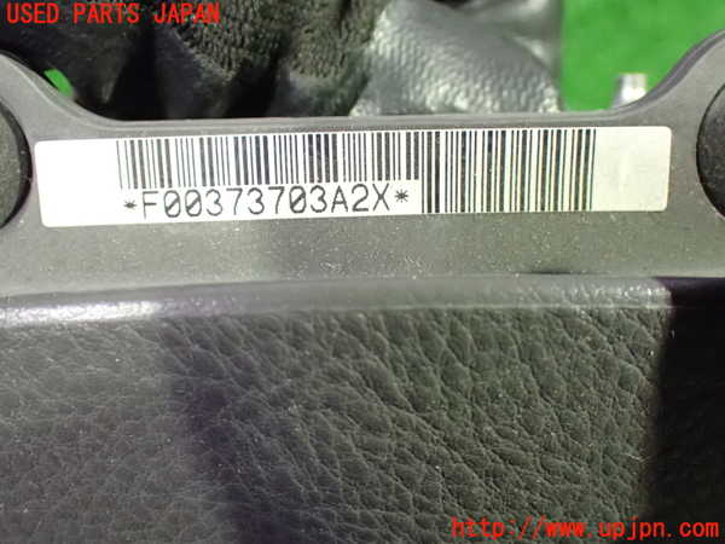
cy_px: 272
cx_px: 362
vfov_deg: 30.9
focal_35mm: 47
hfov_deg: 40.4
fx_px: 984
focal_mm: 8.4
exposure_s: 1/20
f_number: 3.1
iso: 1600
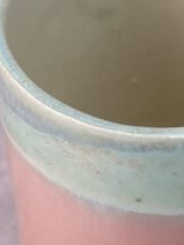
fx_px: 1042
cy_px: 10
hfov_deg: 10.1
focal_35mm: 147
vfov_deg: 13.3
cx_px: 156
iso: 32
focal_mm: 5.96
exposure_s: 1/229
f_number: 1.6
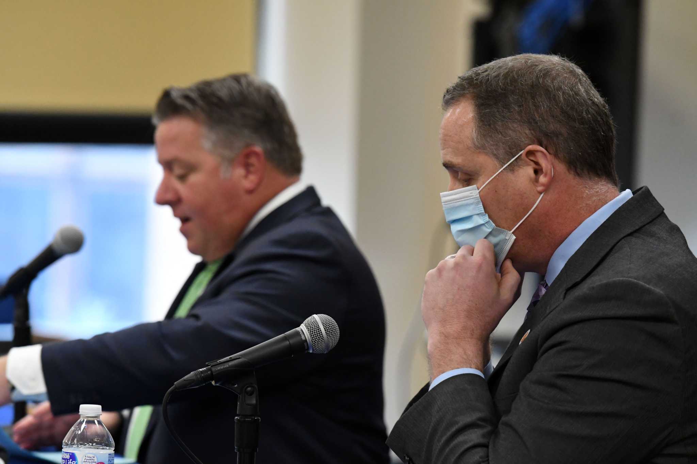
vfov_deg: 5.2
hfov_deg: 7.8
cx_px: 348
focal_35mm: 262
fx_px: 5082
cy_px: 232
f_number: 4.5
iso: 4500
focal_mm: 175
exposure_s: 1/320
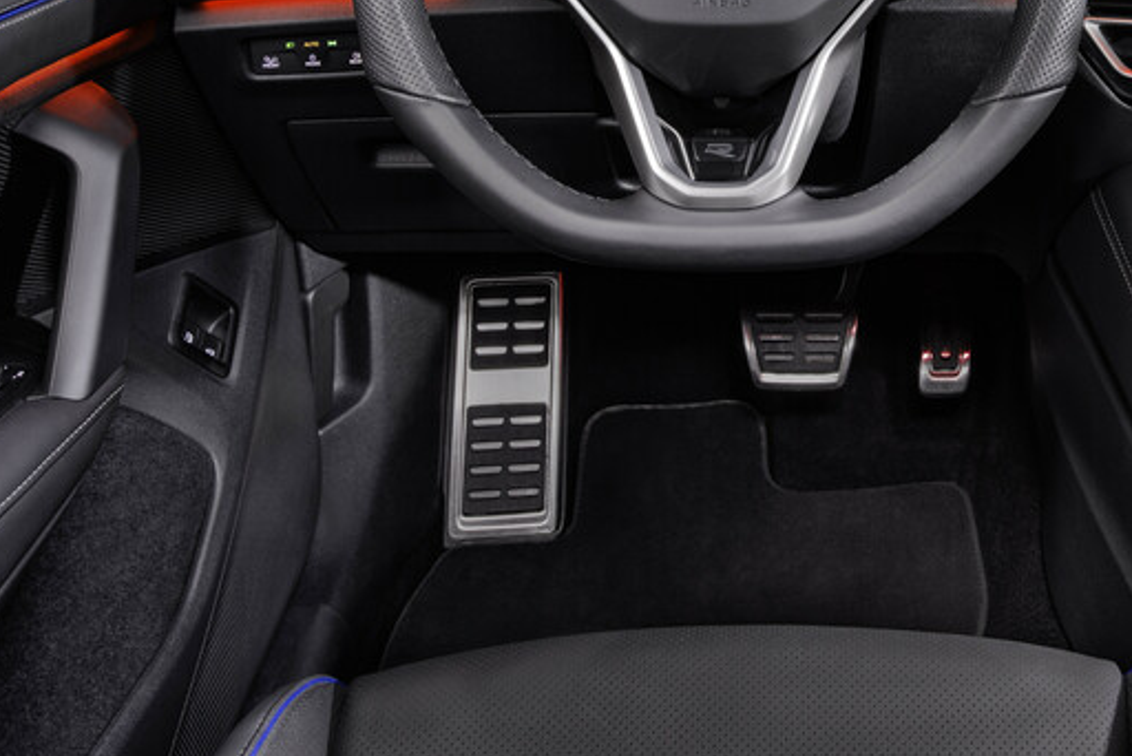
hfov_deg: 42.0
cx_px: 783
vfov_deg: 27.8
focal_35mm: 46
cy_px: 32
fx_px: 1447
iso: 640
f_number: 14
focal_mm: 23
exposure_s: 1/160
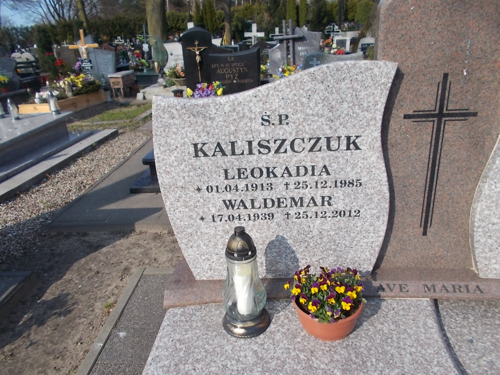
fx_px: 376
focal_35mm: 26
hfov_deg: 67.3
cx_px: 250
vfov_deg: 53.1
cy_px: 188
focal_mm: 4.6
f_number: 8
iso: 80
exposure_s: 1/125
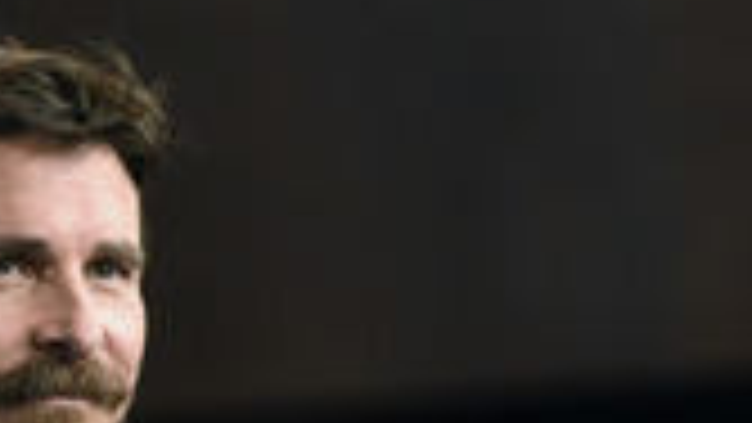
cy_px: 567
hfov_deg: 3.8
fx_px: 11248
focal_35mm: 564
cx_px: 295
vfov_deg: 2.2
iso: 1250
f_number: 3.5
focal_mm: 200
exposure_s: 1/200
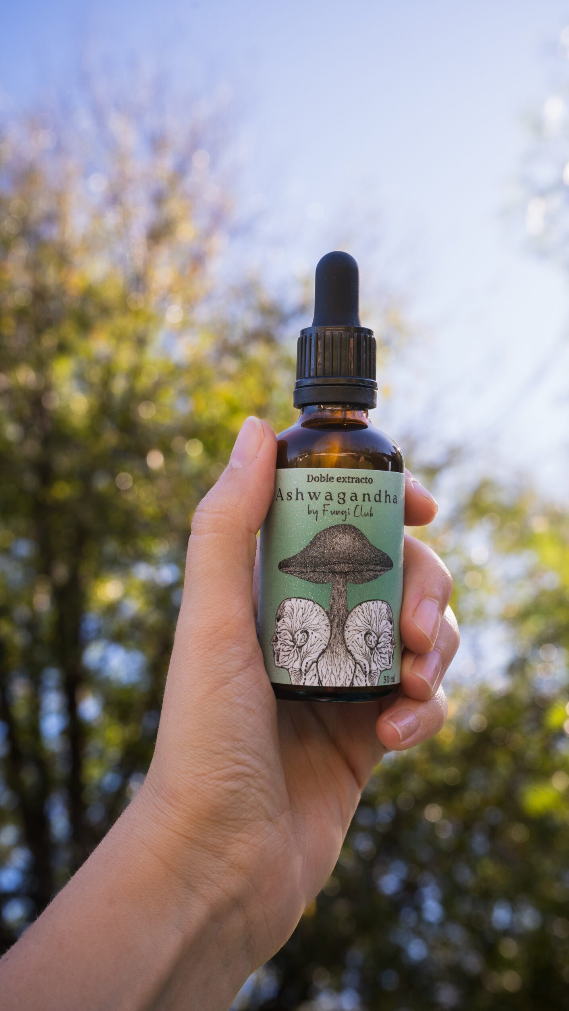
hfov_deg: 25.4
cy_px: 499
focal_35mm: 47
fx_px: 1261
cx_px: 337
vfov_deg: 43.7
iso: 500
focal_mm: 44
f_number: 9
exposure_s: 1/250
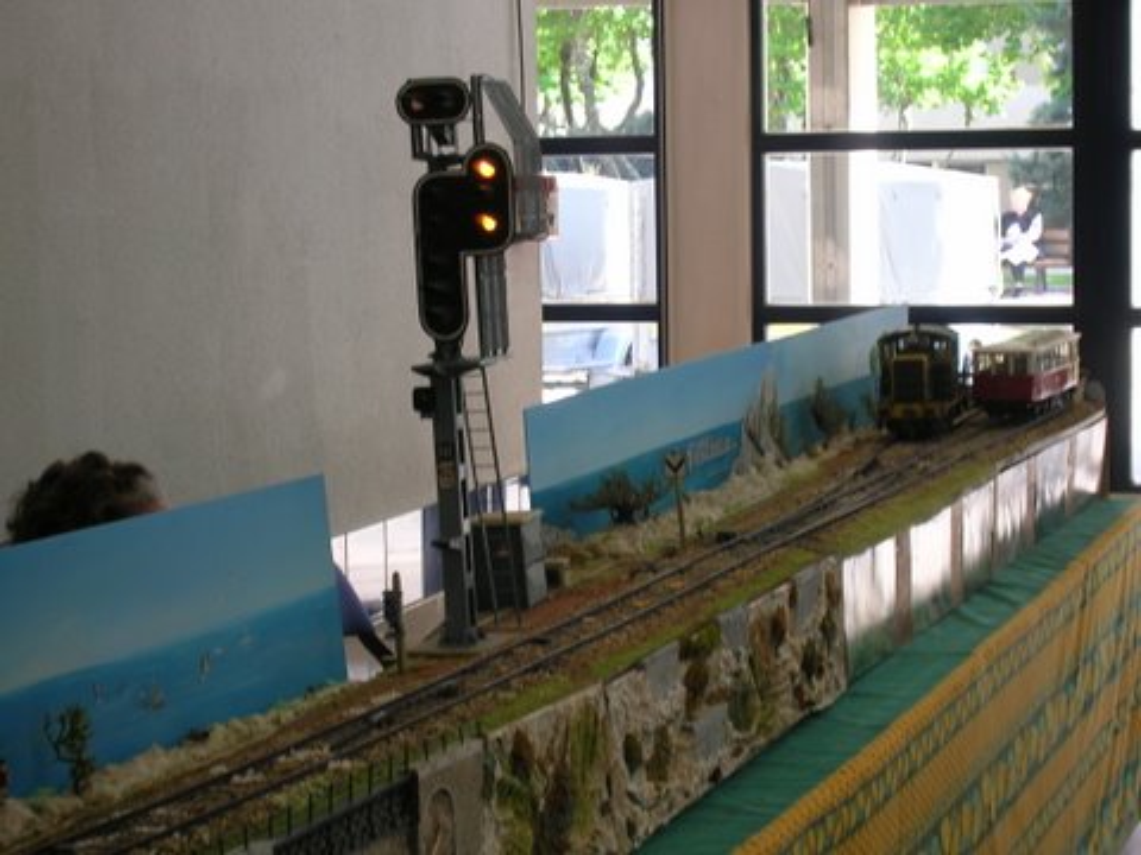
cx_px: 570
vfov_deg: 17.2
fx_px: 2835
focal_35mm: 86
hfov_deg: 22.8
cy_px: 428
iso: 50
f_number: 4.4
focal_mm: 14.3
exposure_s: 1/30
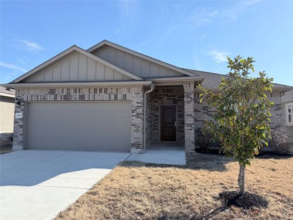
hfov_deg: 71.6
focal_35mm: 24
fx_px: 203
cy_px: 110
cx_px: 146
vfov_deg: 56.8
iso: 80
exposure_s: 1/3145
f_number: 1.78
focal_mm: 6.76
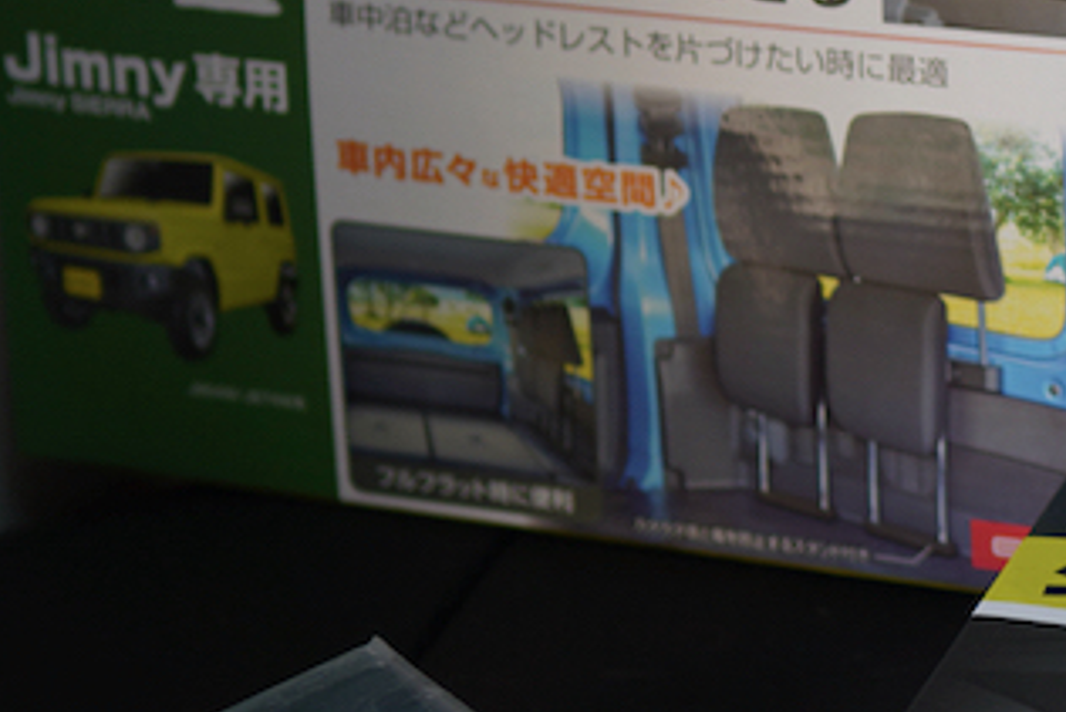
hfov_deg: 13.0
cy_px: -621
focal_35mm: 155
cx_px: 1181
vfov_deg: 8.5
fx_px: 4592
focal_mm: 35
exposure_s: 1/100
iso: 100
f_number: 2
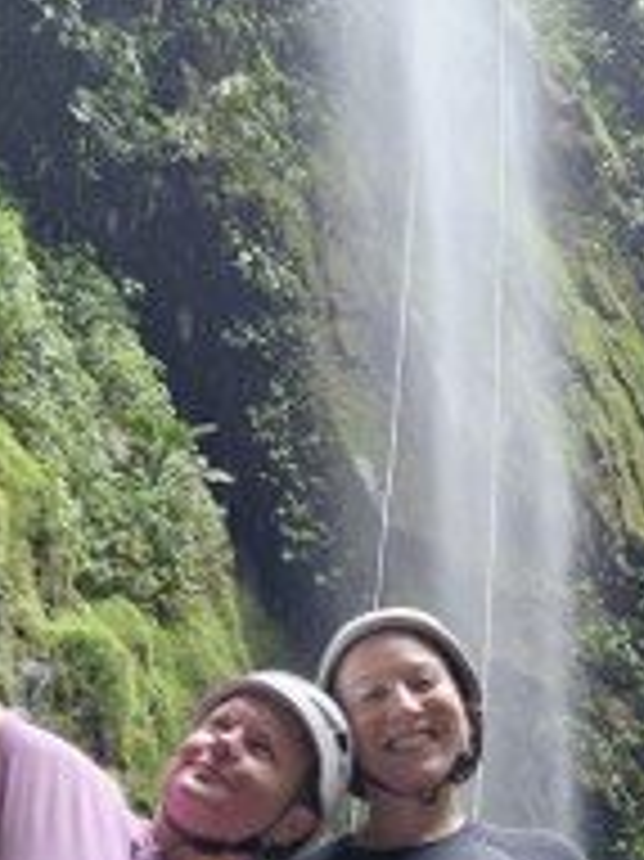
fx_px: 1912
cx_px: 275
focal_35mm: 77
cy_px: 928
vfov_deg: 23.9
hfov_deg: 19.1
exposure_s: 1/180
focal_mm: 5.54
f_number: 1.8
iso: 200
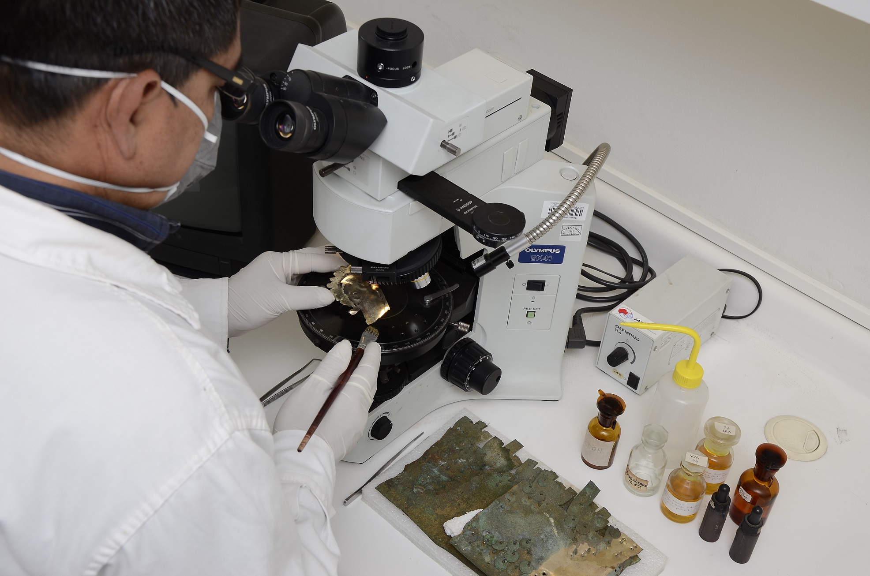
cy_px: 288
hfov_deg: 39.0
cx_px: 435
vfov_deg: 26.4
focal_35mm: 51
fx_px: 1230
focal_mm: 34
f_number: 8
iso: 160
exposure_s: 1/125
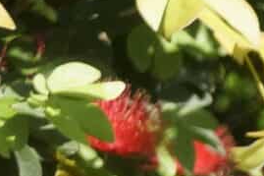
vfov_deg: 4.1
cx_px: 979
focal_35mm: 327
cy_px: 524
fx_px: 2396
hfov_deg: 5.6
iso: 400
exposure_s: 1/200
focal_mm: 29
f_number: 4.5
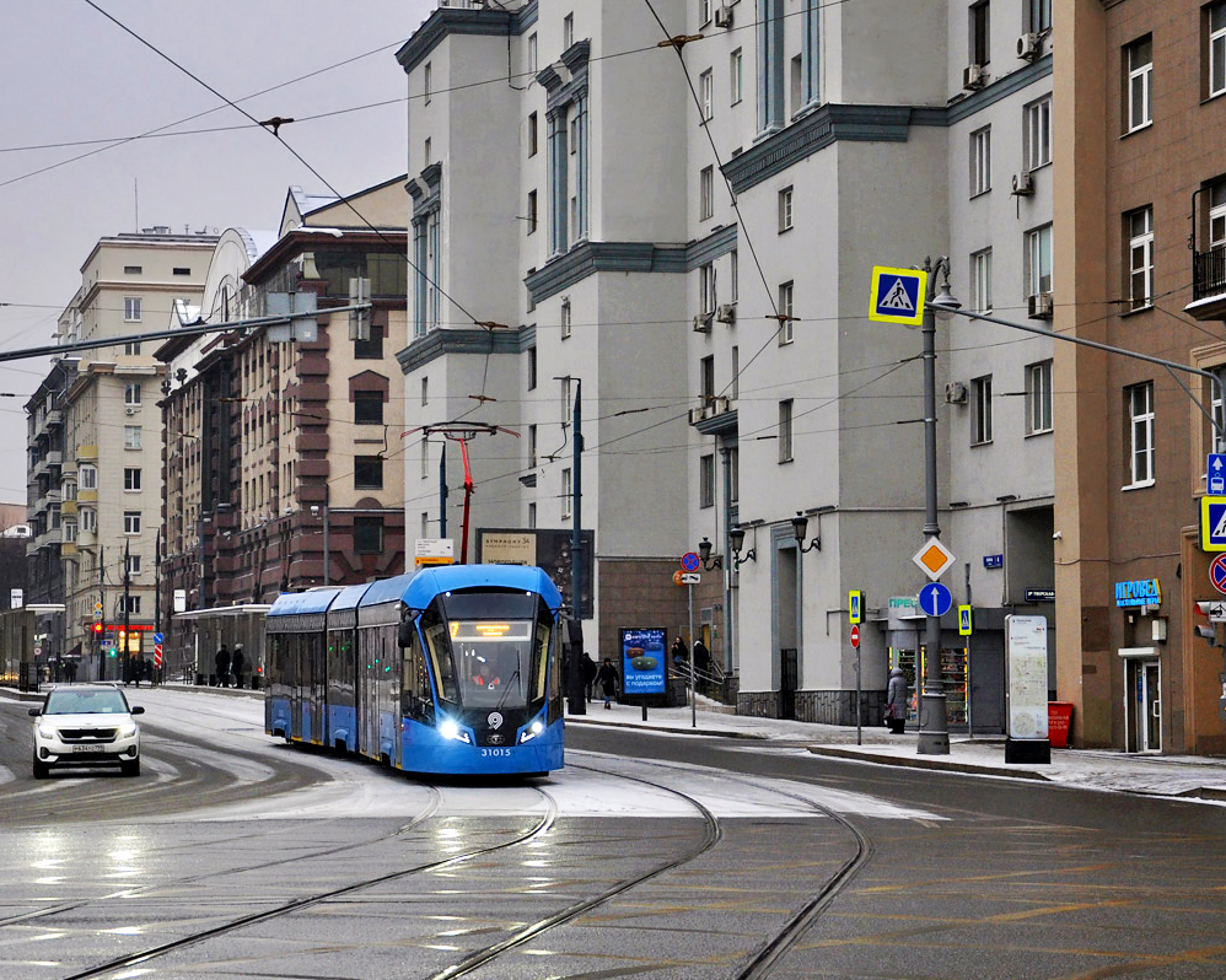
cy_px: 462
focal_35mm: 83
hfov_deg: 22.9
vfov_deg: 18.5
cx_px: 441
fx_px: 3011
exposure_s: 1/200
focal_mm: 42
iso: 400
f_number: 5
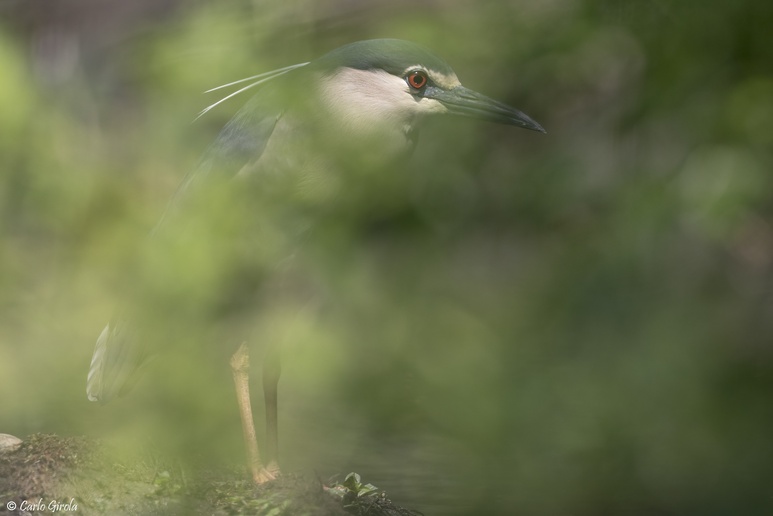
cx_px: 386
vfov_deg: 2.3
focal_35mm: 600
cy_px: 258
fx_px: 12882
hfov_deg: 3.4
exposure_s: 1/1000
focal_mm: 600
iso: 800
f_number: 7.1
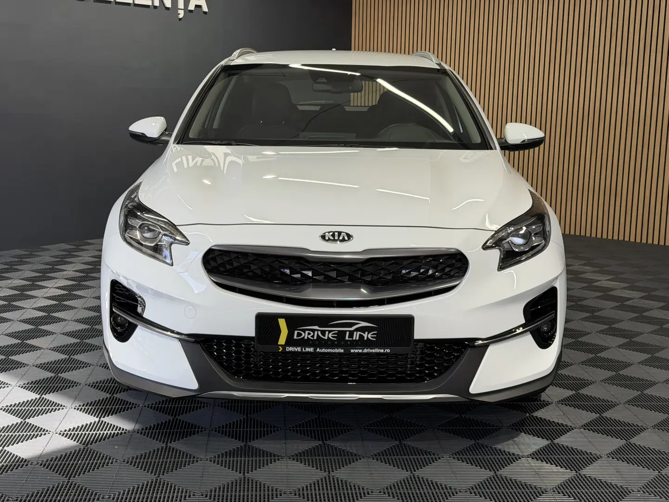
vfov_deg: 30.3
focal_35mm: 48
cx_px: 334
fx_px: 928
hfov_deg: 39.7
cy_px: 251
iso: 50
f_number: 1.78
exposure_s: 1/121
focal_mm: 6.76
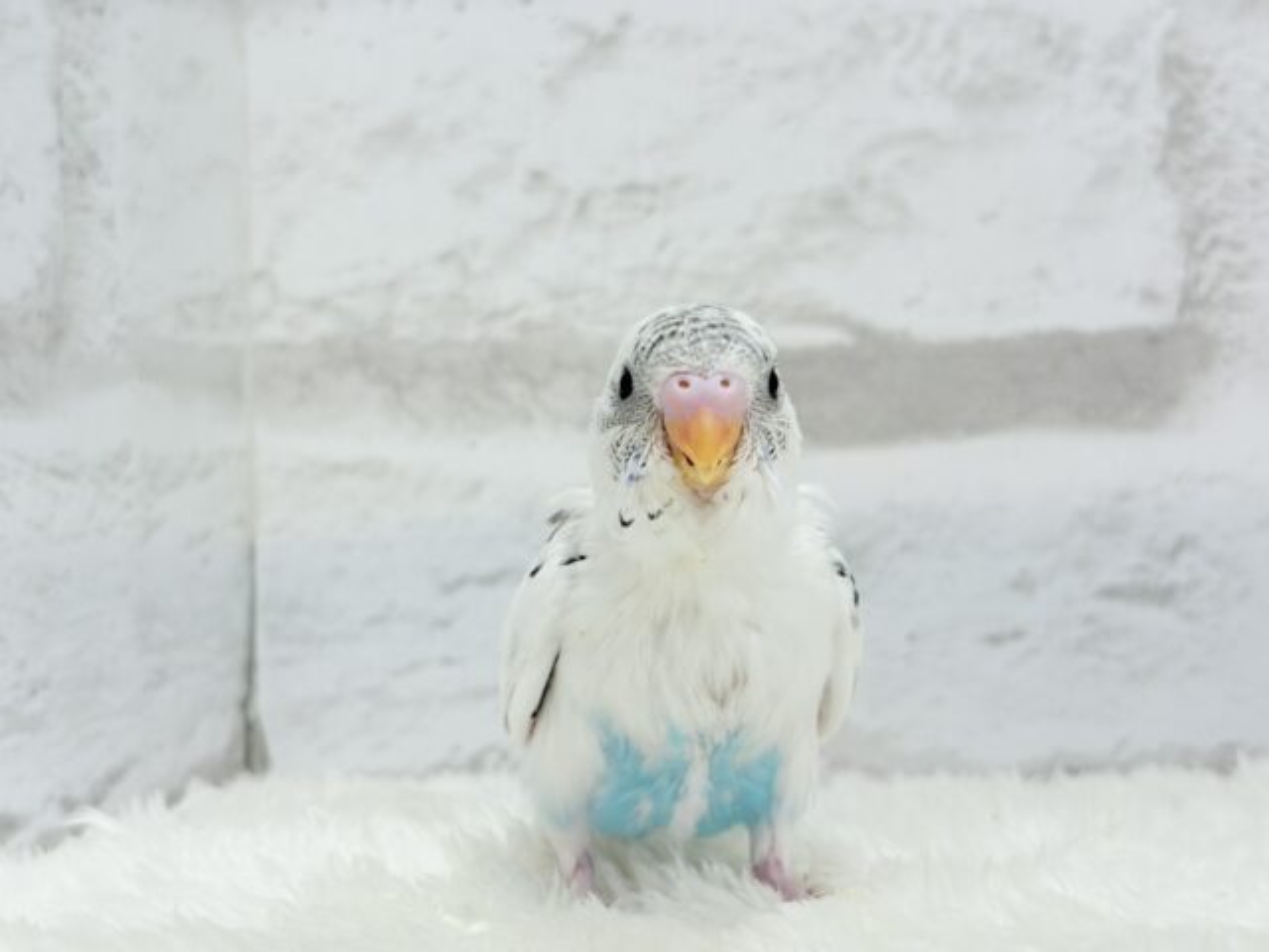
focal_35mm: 52
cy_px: 476
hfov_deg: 36.8
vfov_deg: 28.0
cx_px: 634
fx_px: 1906
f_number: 1.6
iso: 50
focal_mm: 5.96
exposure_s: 1/100
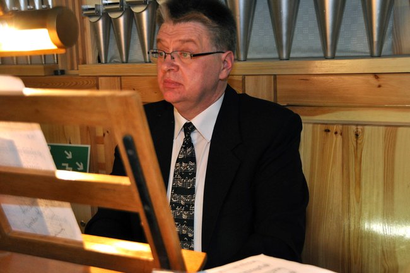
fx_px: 546
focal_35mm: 48
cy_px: 136
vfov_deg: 28.0
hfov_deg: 41.2
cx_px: 205
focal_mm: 32
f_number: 4.2
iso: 800
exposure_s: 1/60
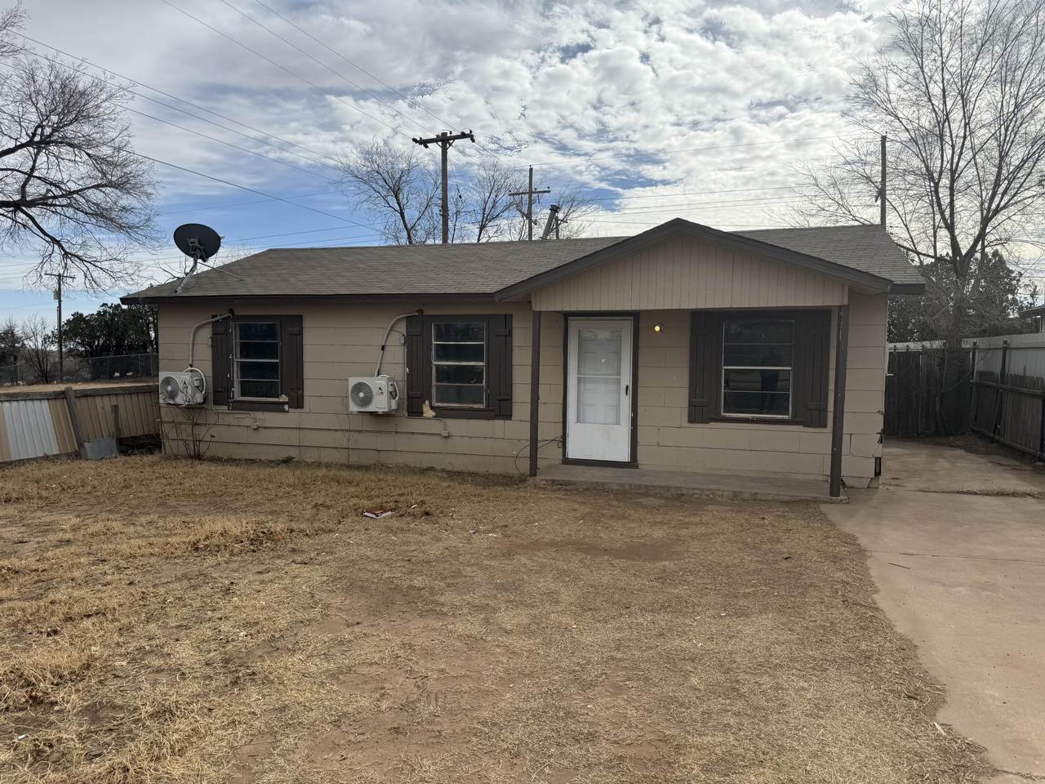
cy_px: 392
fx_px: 725
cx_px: 522
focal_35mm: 24
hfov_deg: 71.6
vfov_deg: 56.8
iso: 80
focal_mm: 6.76
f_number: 1.78
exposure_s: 1/6173
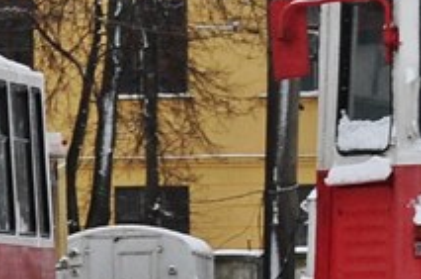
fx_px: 7899
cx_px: 53
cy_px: 66
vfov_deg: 2.0
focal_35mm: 677
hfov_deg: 3.1
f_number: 9
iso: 400
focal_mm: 80
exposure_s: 1/125
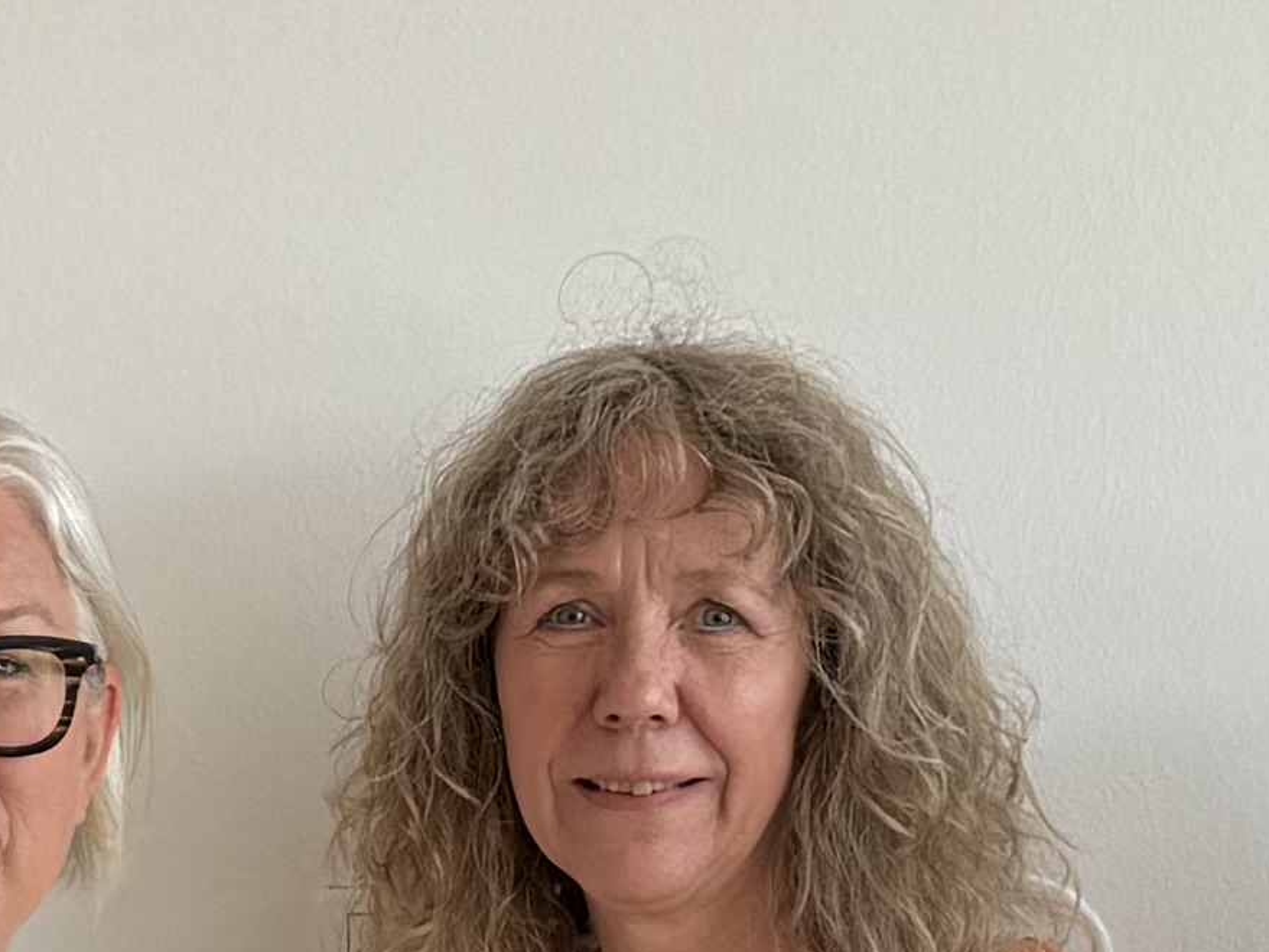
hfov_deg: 12.5
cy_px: 1788
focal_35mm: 156
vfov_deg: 9.0
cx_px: 64
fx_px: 5718
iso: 80
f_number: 1.78
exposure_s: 1/121
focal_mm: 6.76
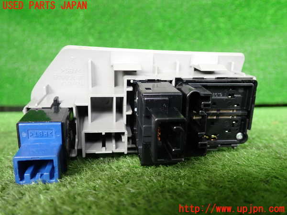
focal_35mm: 32
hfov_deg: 56.8
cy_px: 108
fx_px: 265
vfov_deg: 44.2
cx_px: 144
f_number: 2.4
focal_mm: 5.79
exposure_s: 1/100
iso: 200
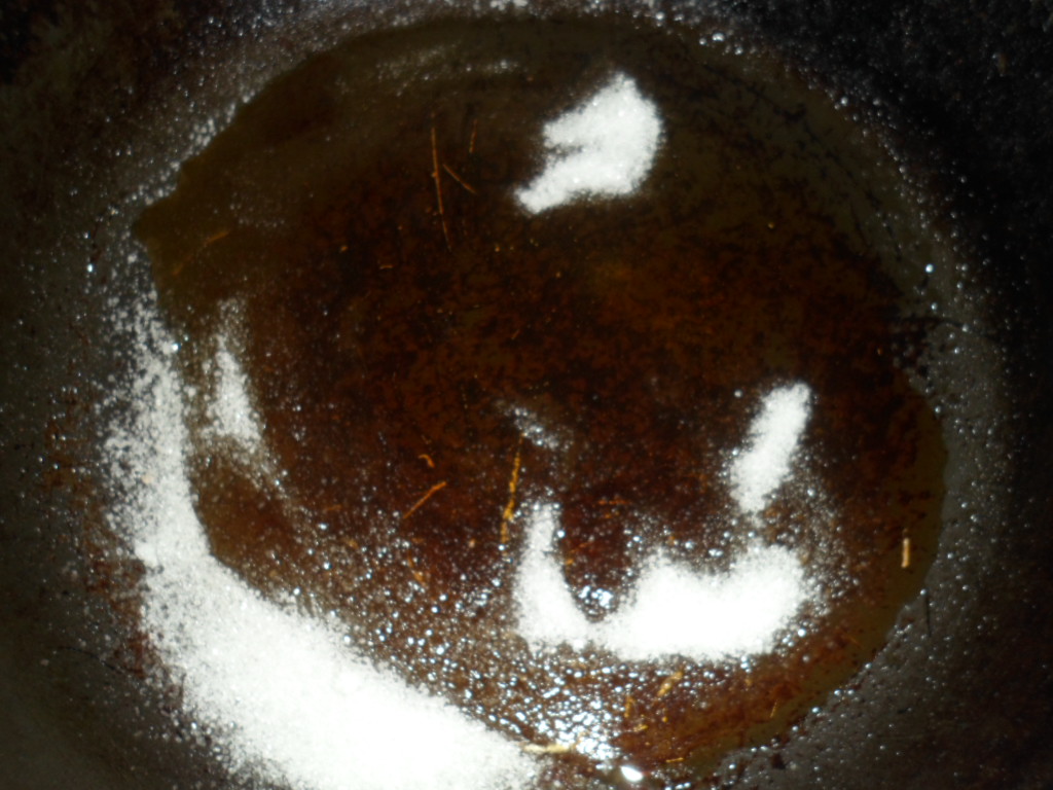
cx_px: 526
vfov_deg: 39.7
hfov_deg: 51.4
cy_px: 395
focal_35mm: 36
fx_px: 1095
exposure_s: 1/10
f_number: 10.8
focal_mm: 6.6
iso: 100
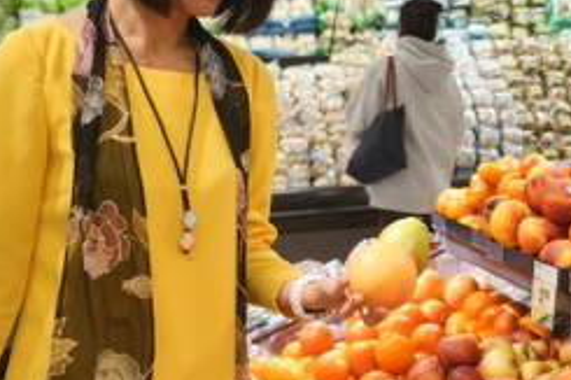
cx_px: 438
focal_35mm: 81
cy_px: 255
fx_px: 1284
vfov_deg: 16.8
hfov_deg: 24.8
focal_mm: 31
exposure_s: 1/160
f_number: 4
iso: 1000
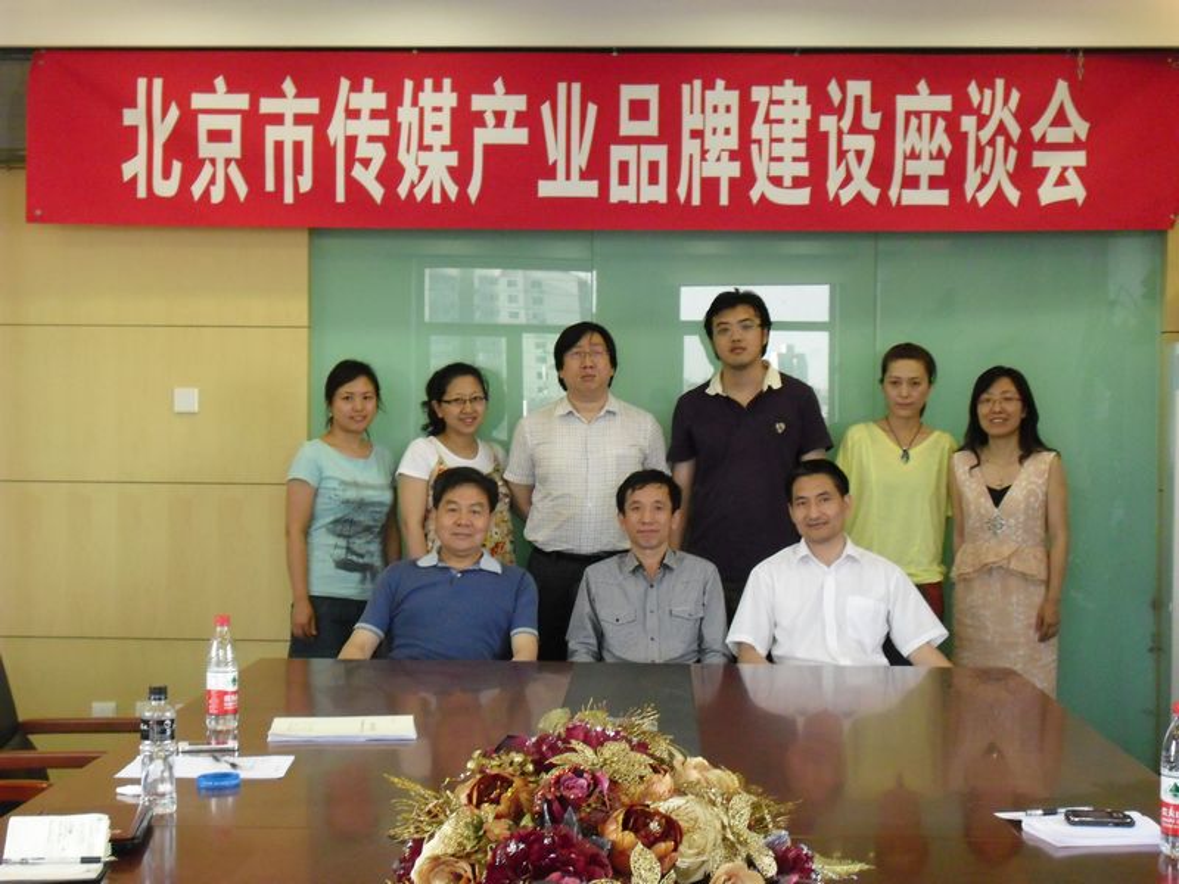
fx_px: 2146
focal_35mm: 63
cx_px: 590
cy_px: 442
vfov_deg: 23.3
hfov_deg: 30.7
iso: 400
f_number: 4.2
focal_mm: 11.2
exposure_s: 1/60
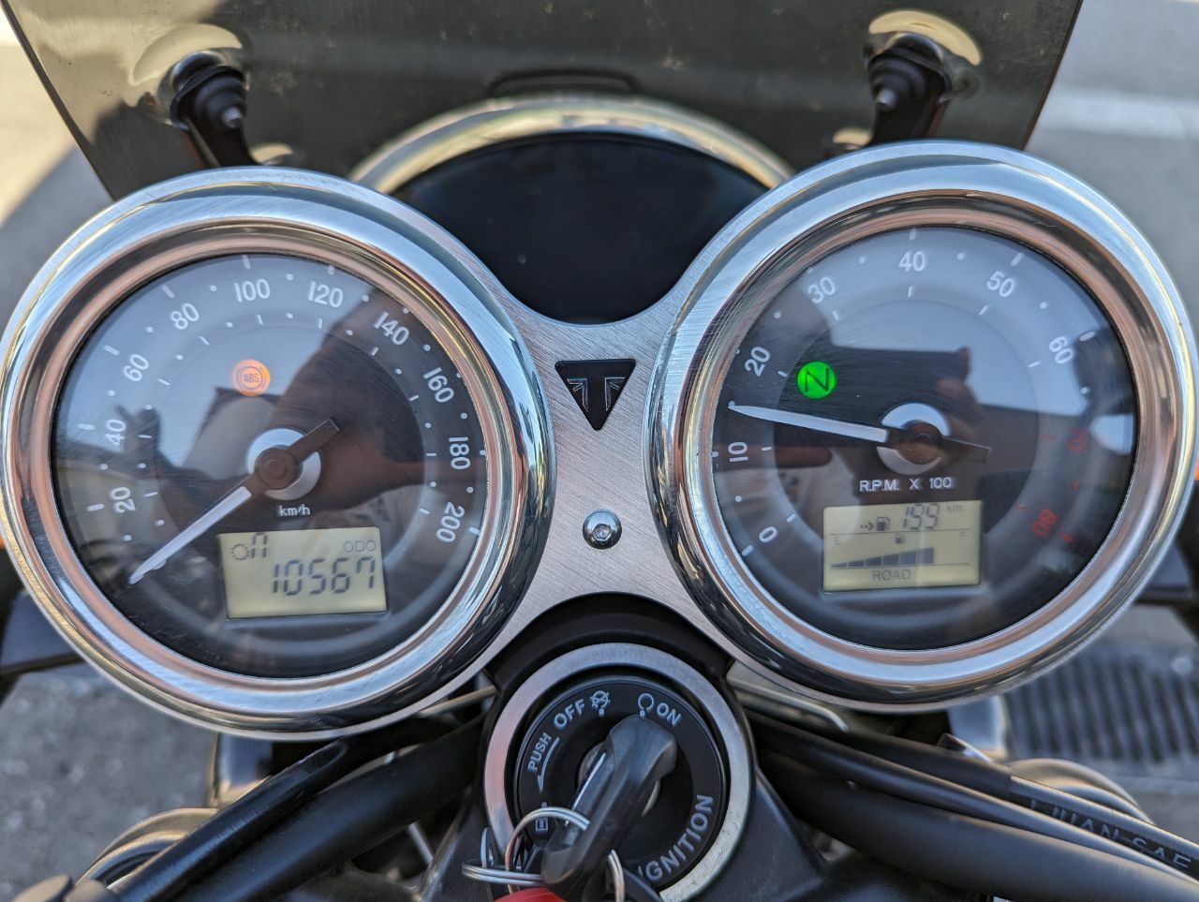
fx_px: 832
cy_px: 451
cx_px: 600
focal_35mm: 24
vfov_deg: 56.9
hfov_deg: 71.5
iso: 35
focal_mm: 6.81
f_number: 1.85
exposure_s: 1/336
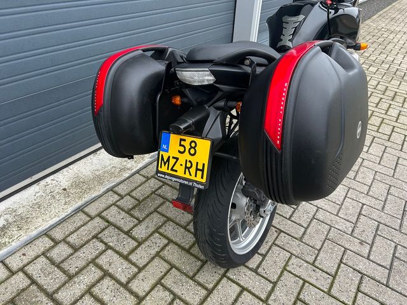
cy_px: 152
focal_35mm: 26
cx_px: 204
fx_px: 306
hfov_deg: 67.3
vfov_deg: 53.1
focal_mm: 5.7
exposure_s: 1/121
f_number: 1.5
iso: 50
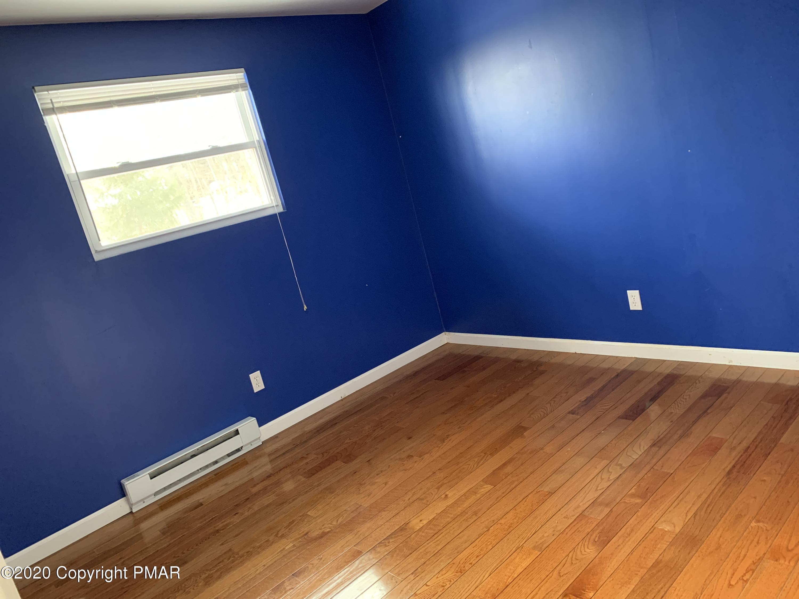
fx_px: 600
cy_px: 300
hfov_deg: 67.3
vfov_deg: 53.1
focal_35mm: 26
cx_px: 400
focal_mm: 4.25
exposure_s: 1/38
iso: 400
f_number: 1.8
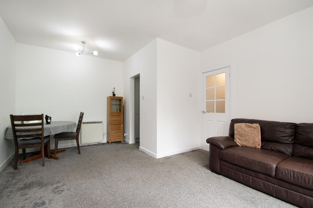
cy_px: 104
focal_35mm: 15
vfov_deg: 77.3
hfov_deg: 100.4
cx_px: 156
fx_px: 130
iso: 320
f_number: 9
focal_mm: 10
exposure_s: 1/8
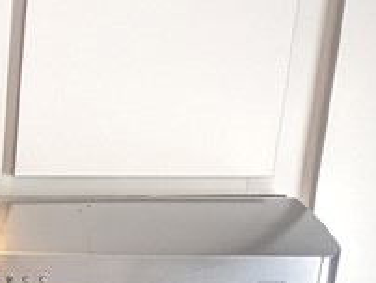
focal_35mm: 81
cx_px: -261
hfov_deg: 19.4
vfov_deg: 16.7
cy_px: 415
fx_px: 881
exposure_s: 1/30
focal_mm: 2.22
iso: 46
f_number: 2.2
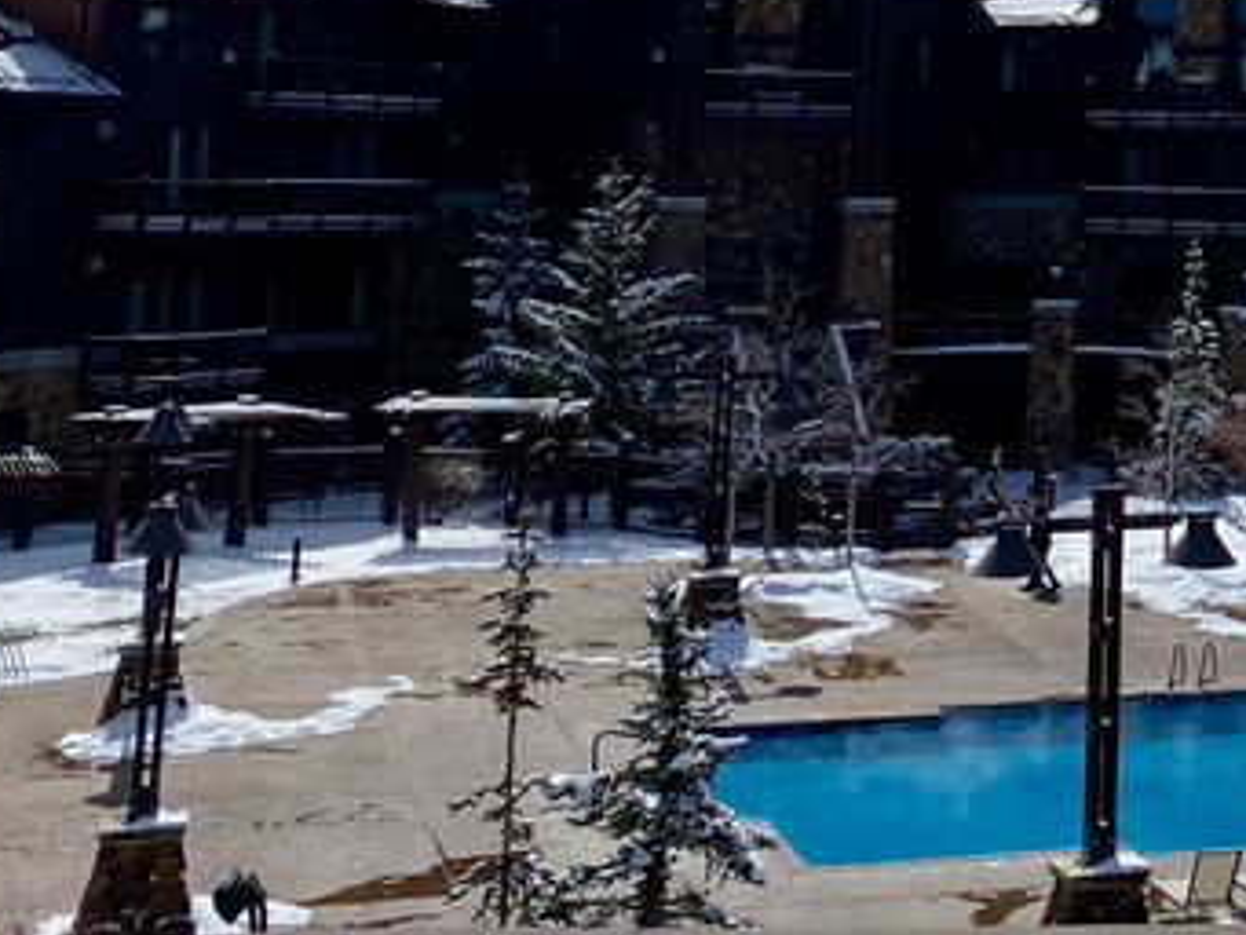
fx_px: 2809
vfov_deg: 17.9
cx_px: 1348
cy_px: -201
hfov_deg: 23.6
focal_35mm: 78
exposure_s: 1/11494
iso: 32
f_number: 1.8
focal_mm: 4.25
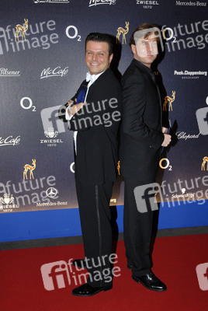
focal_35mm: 39
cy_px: 156
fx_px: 337
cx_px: 104
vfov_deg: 49.5
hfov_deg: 34.3
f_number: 6.3
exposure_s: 1/125
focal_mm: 26
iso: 500
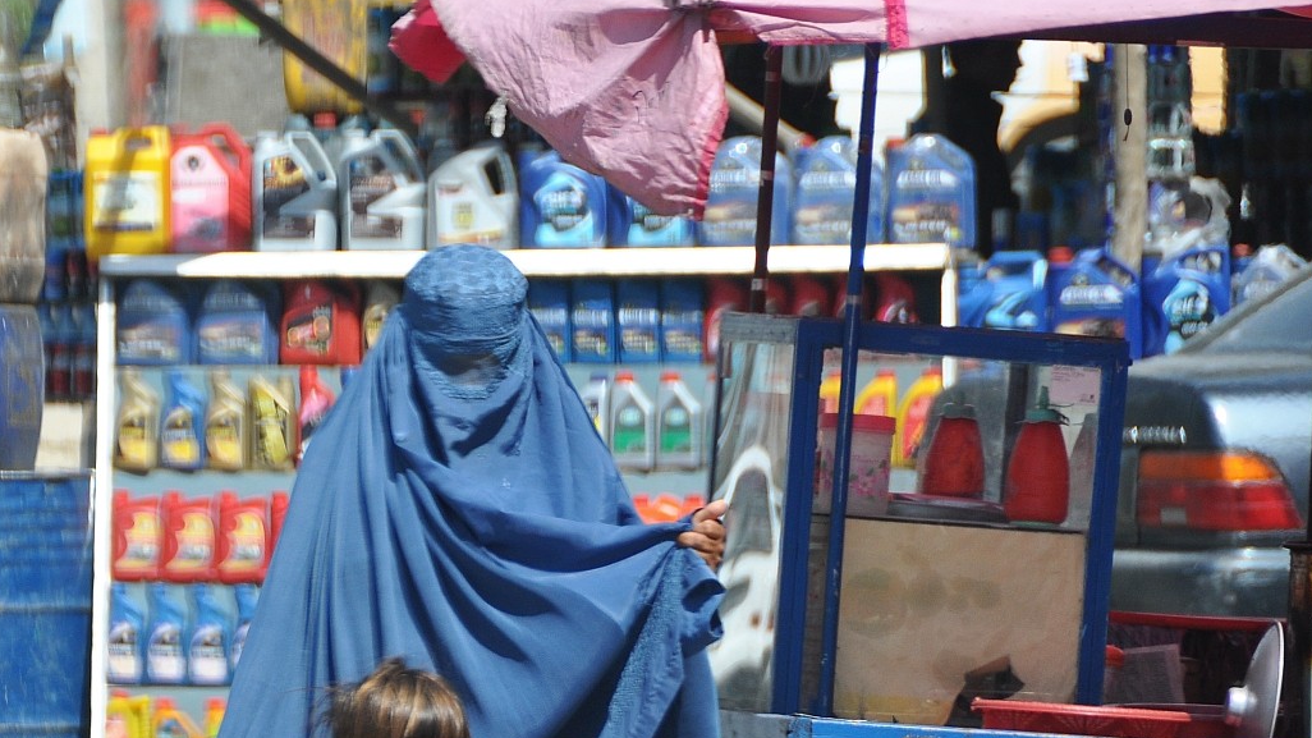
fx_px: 21290
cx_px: 111
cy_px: 559
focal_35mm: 612
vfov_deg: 2.0
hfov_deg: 3.5
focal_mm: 200
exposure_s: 1/640
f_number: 6.3
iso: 200
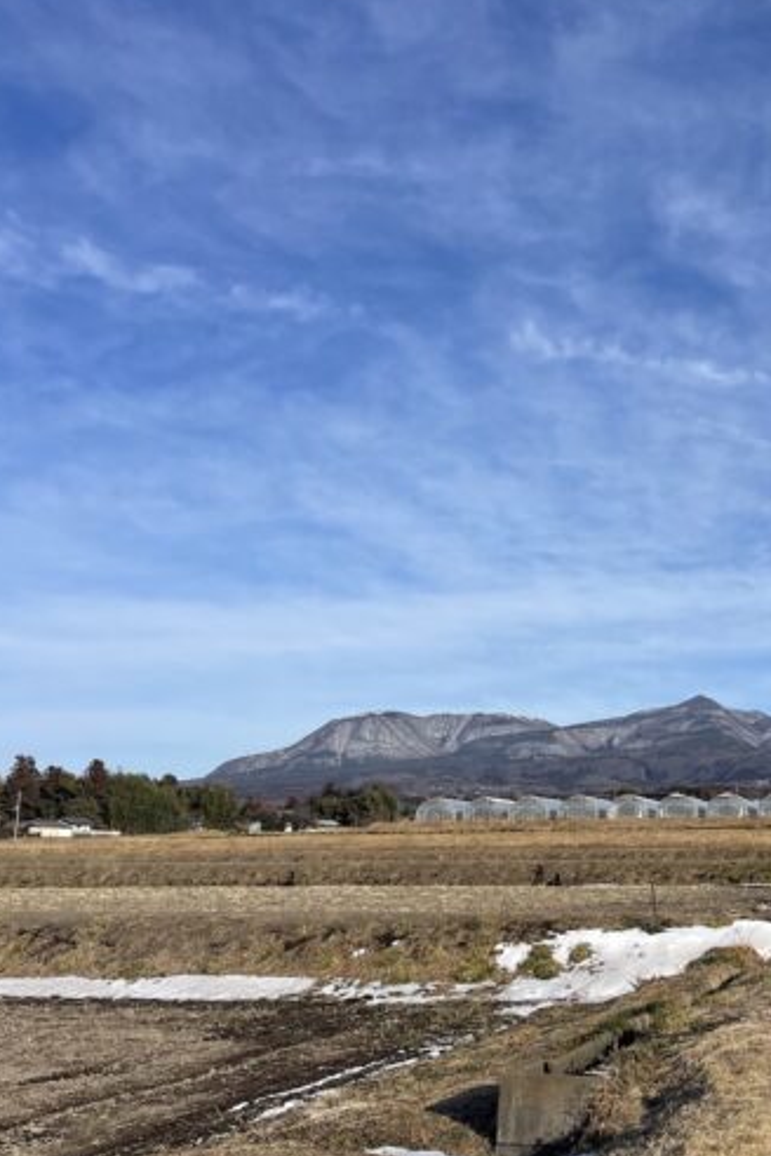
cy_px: 586
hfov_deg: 34.0
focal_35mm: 37
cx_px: 693
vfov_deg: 51.9
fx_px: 1189
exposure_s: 1/4717
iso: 32
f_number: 1.6
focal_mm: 5.1
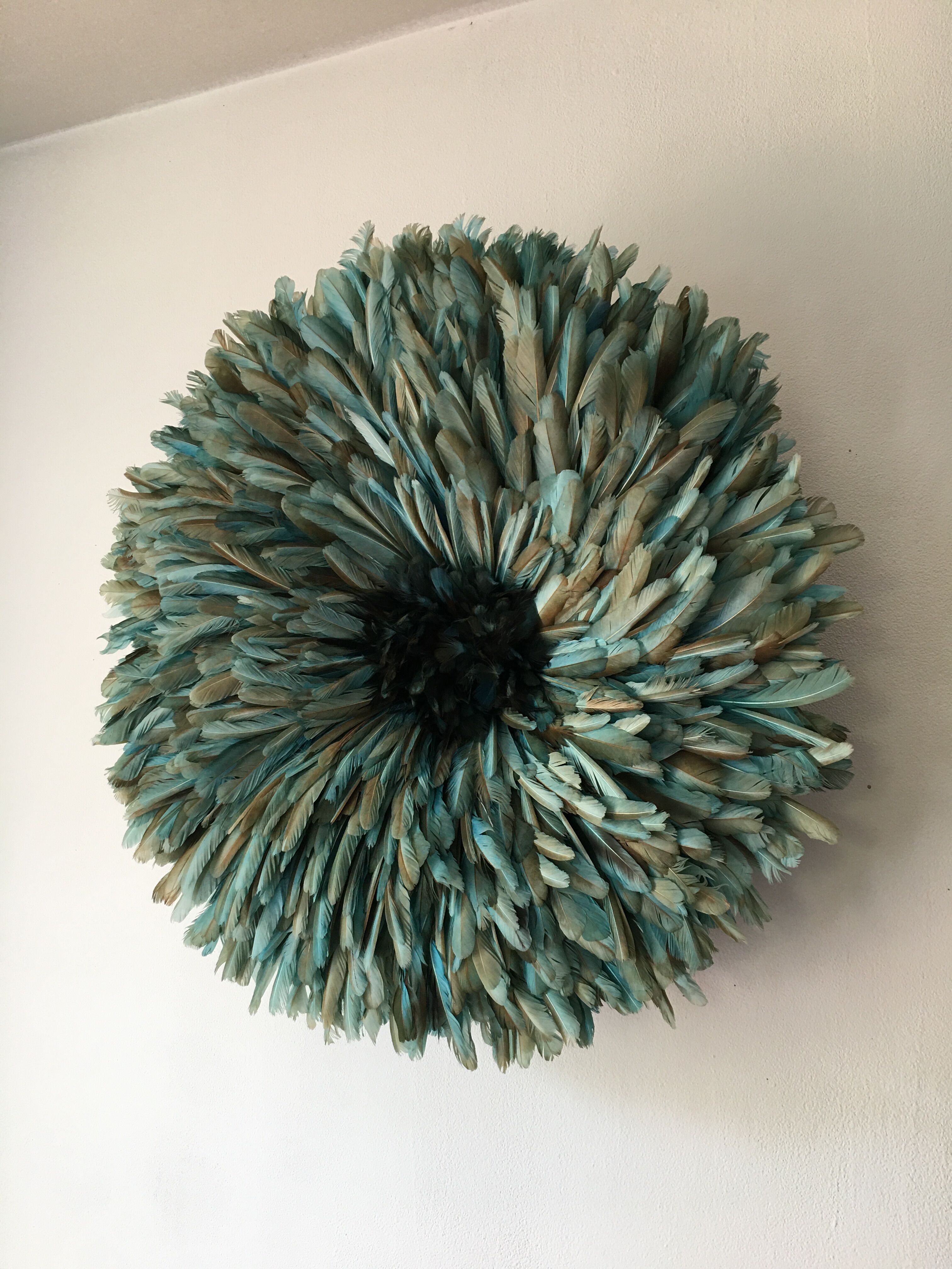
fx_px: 1063
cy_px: 634
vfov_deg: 61.7
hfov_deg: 48.2
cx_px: 476
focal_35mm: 29
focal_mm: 4.15
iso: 50
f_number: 2.2
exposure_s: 1/33
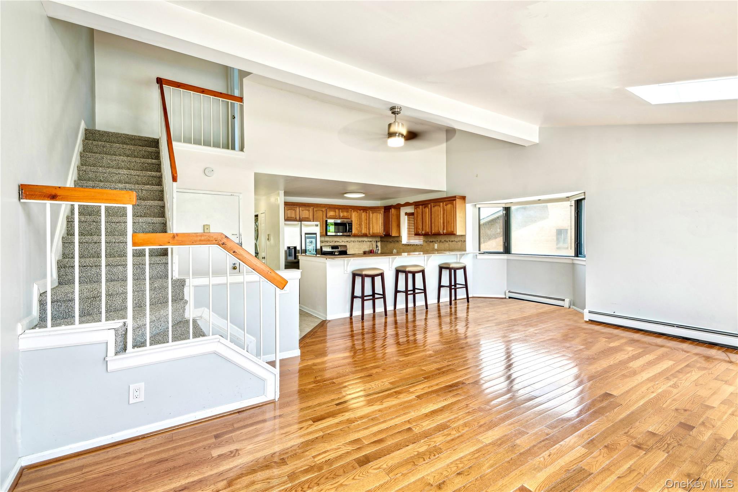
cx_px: 369
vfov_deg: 73.7
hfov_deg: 96.7
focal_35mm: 16
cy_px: 246
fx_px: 328
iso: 100
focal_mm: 16
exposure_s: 1/8
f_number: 11
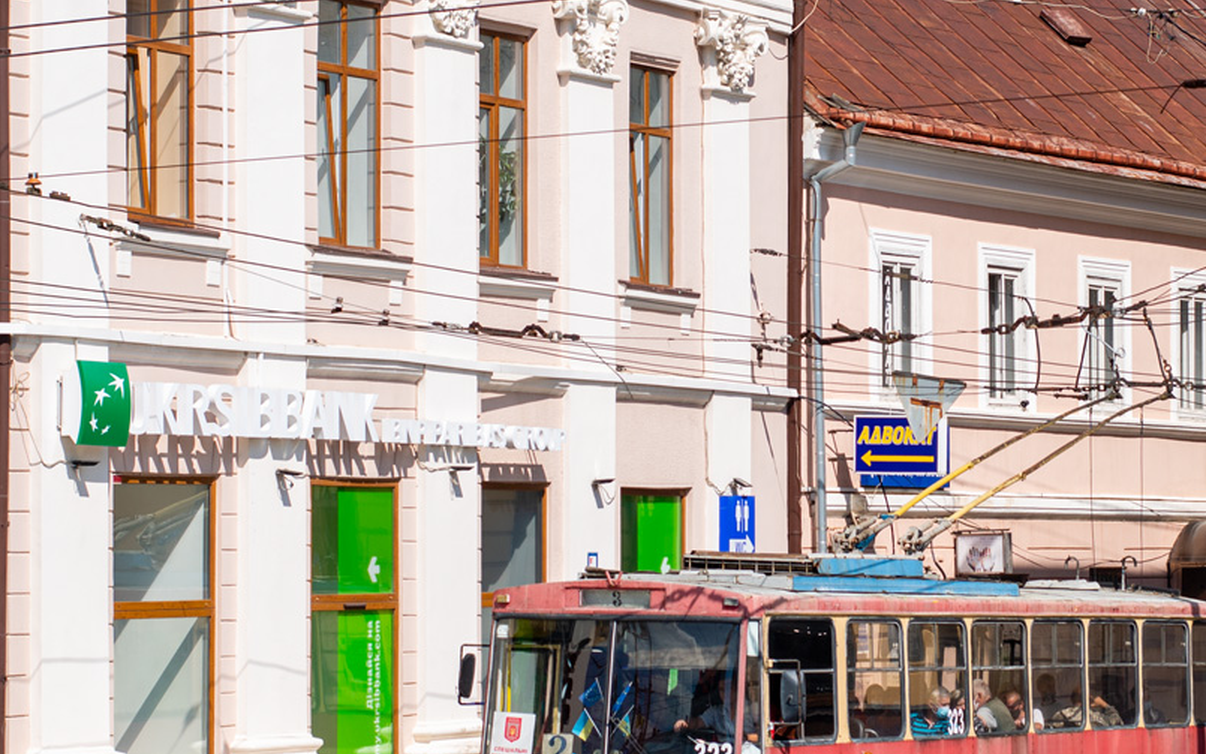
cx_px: 715
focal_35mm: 76
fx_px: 2498
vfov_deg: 17.1
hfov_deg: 27.1
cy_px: 477
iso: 160
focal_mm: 50
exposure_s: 1/800
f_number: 4.5
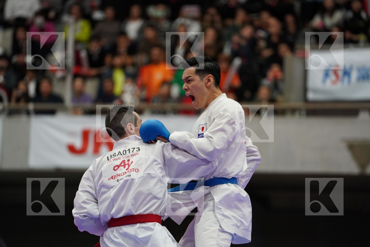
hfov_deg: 10.3
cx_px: 185
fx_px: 2055
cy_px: 124
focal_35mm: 200
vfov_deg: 6.9
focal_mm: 200
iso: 3200
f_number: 2.8
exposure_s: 1/1000
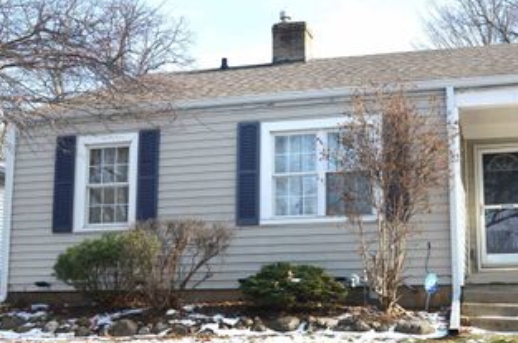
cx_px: 339
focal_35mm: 48
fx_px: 689
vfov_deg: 27.8
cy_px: 211
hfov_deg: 40.8
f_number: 8
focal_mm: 20
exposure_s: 1/250
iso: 180
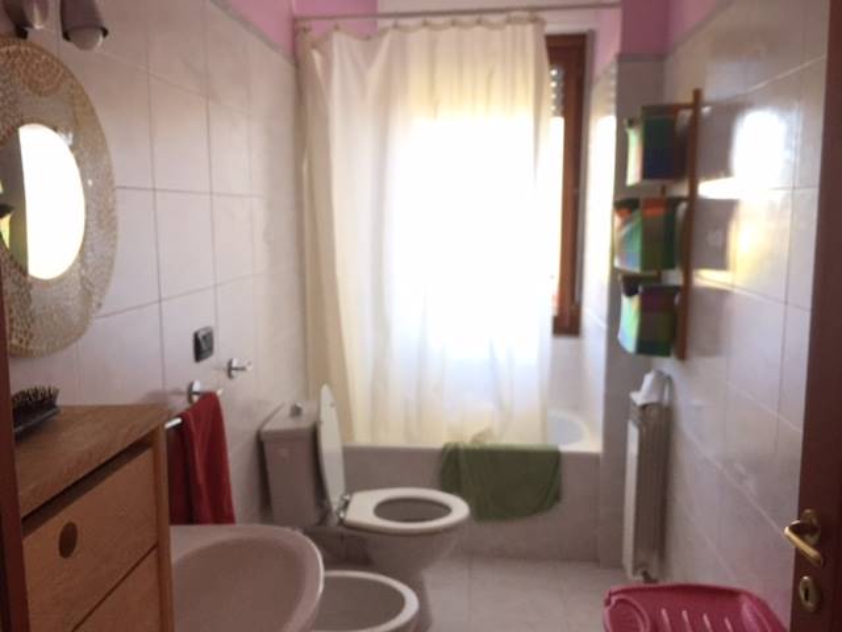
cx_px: 421
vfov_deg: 48.2
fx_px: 705
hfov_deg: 61.7
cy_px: 316
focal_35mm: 29
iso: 64
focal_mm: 4.15
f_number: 2.2
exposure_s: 1/33
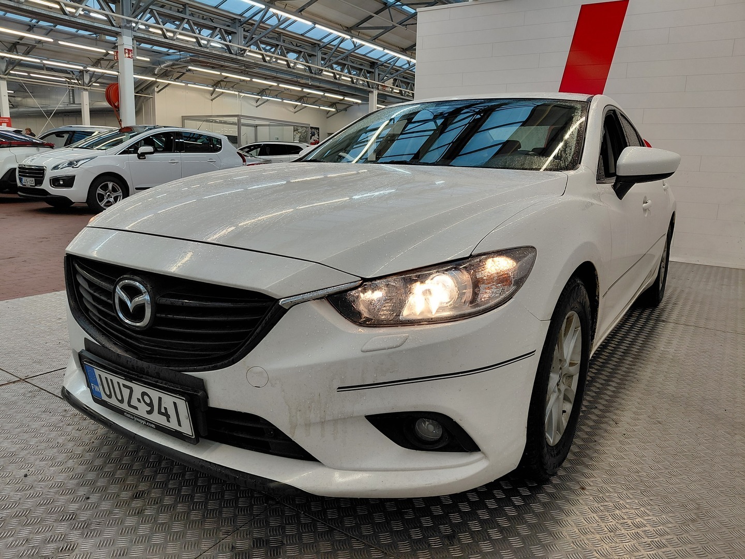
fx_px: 538
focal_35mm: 25
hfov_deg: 69.4
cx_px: 372
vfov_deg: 54.9
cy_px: 280
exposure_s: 1/100
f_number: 1.8
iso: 50
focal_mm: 4.69
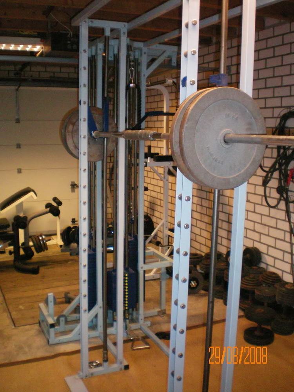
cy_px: 196
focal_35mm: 38
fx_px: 430
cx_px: 147
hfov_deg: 37.7
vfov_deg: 49.0
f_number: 3.1
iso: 400
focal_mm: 6.3
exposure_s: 1/60
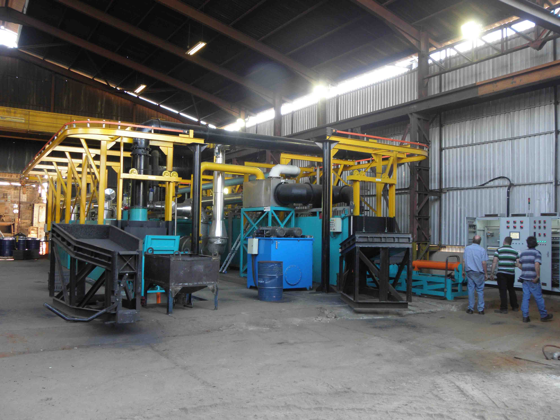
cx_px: 280
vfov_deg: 45.4
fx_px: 502
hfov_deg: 58.4
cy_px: 210
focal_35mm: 31
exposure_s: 1/30
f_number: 3
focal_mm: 5.52
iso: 125
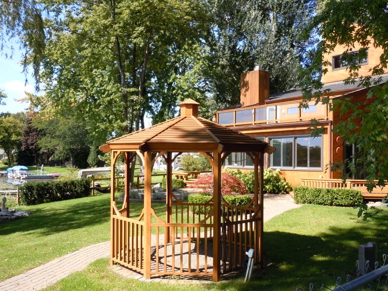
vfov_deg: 36.8
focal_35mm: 39
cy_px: 146
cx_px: 194
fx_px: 437
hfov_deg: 47.9
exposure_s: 1/200
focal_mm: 6.9
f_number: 4.3
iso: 100
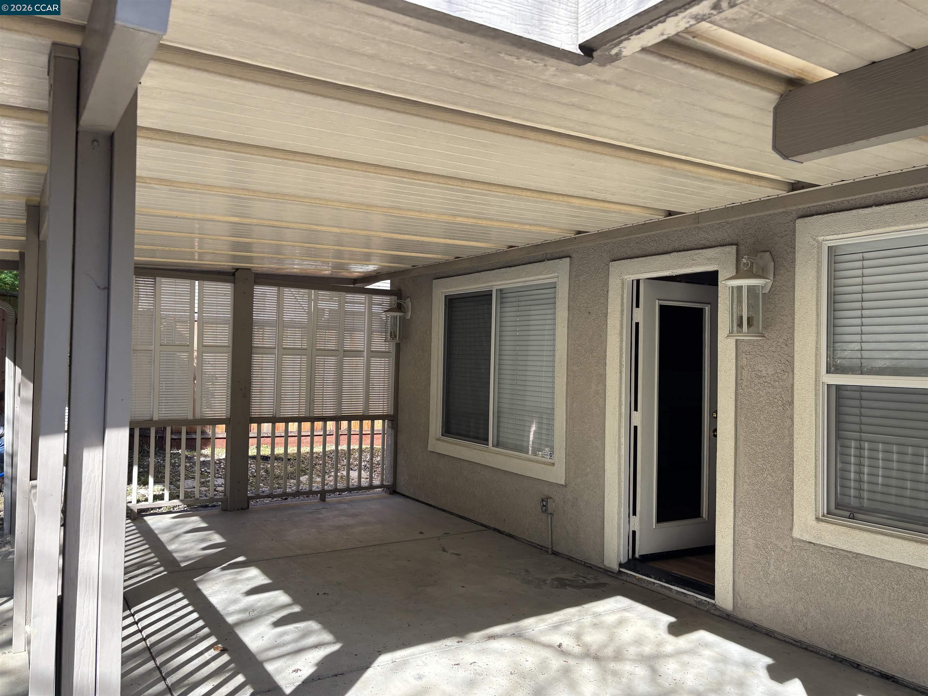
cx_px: 464
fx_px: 697
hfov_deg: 67.3
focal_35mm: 26
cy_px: 348
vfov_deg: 53.1
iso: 50
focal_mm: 5.96
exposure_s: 1/498
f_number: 1.6
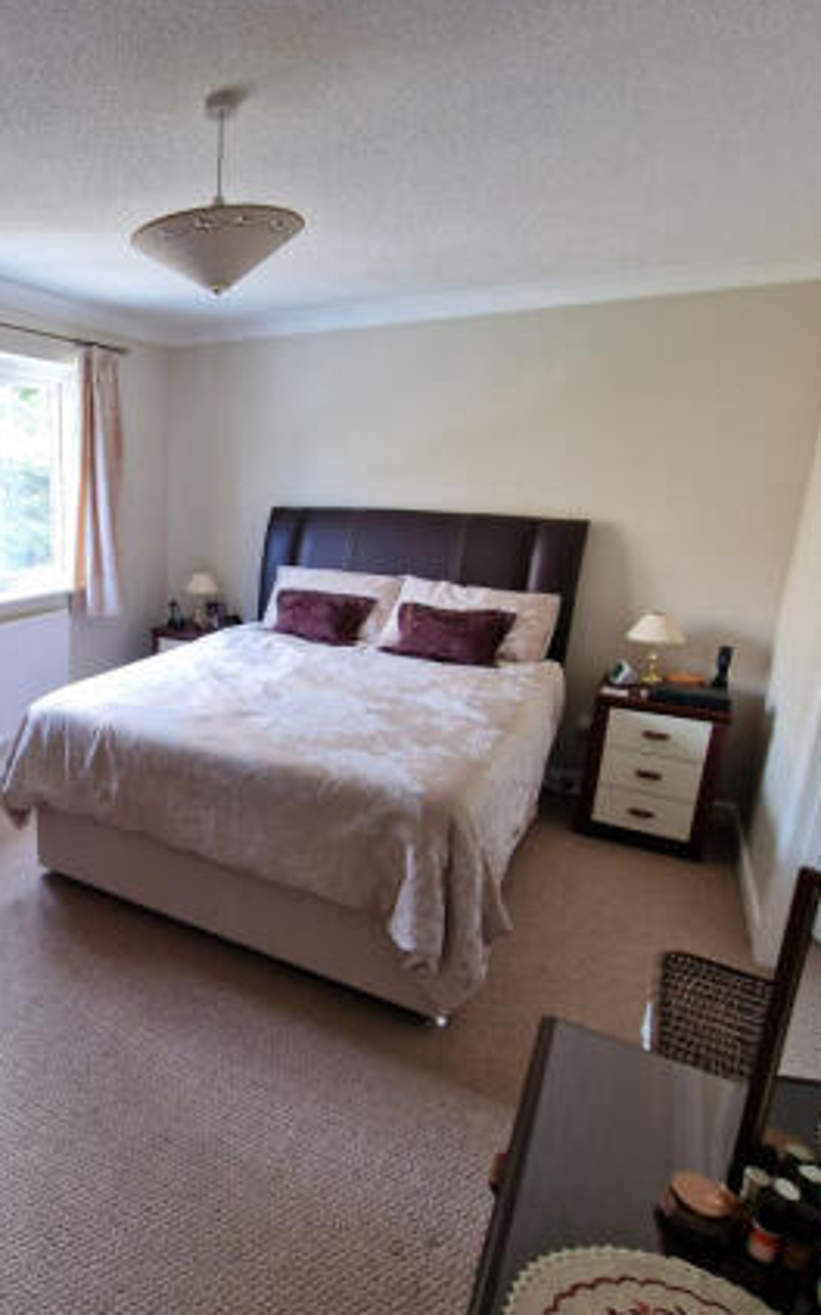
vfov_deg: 88.0
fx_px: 681
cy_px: 664
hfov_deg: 57.2
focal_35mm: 19
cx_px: 154
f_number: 2.2
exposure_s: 1/50
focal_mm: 2.2
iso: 100
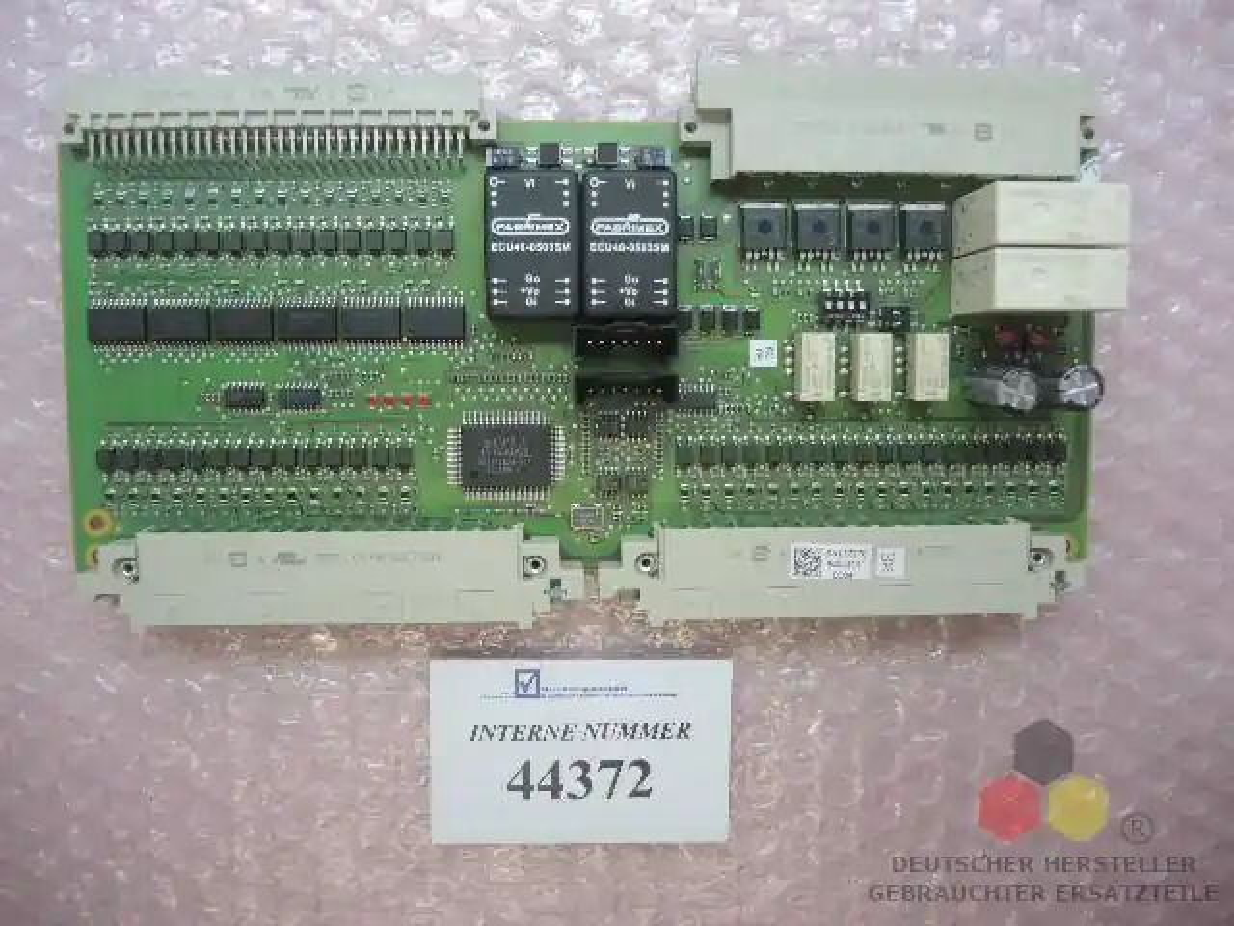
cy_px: 463
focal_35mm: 28
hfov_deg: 63.4
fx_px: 998
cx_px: 617
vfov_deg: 49.7
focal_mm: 6
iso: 80
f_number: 2
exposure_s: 1/50
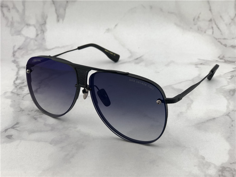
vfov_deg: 25.7
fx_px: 389
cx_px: 118
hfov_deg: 33.8
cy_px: 88
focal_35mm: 57
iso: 20
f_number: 2.8
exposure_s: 1/50
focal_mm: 6.6
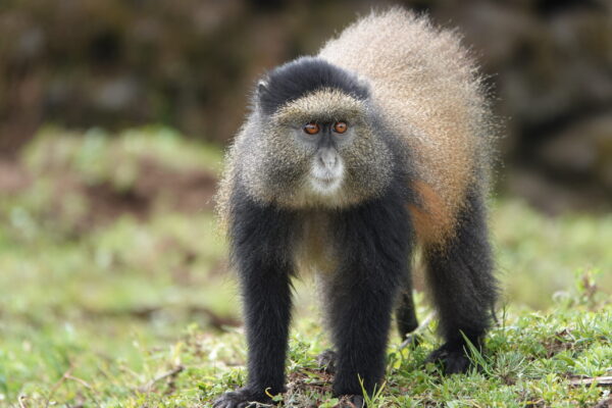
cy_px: 204
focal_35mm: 500
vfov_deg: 2.7
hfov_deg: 4.1
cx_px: 306
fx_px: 8499
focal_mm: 183.43
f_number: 4
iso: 200
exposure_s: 1/250
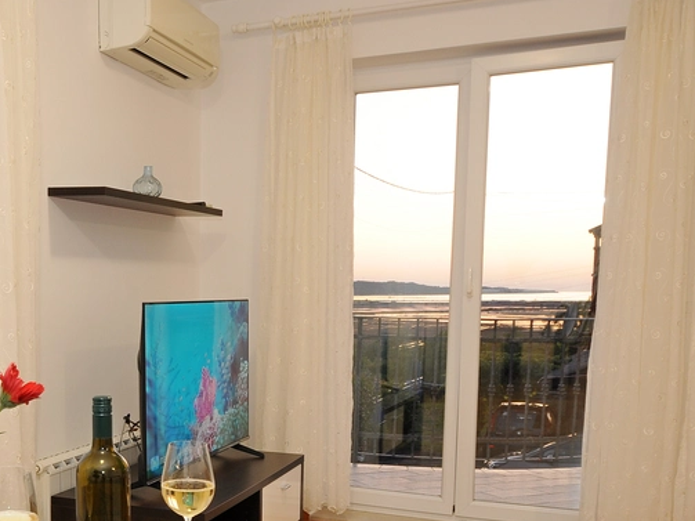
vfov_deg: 32.3
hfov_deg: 40.8
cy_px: 390
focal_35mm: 44
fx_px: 883
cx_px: 122
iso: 200
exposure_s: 1/1.6
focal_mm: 15
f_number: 10
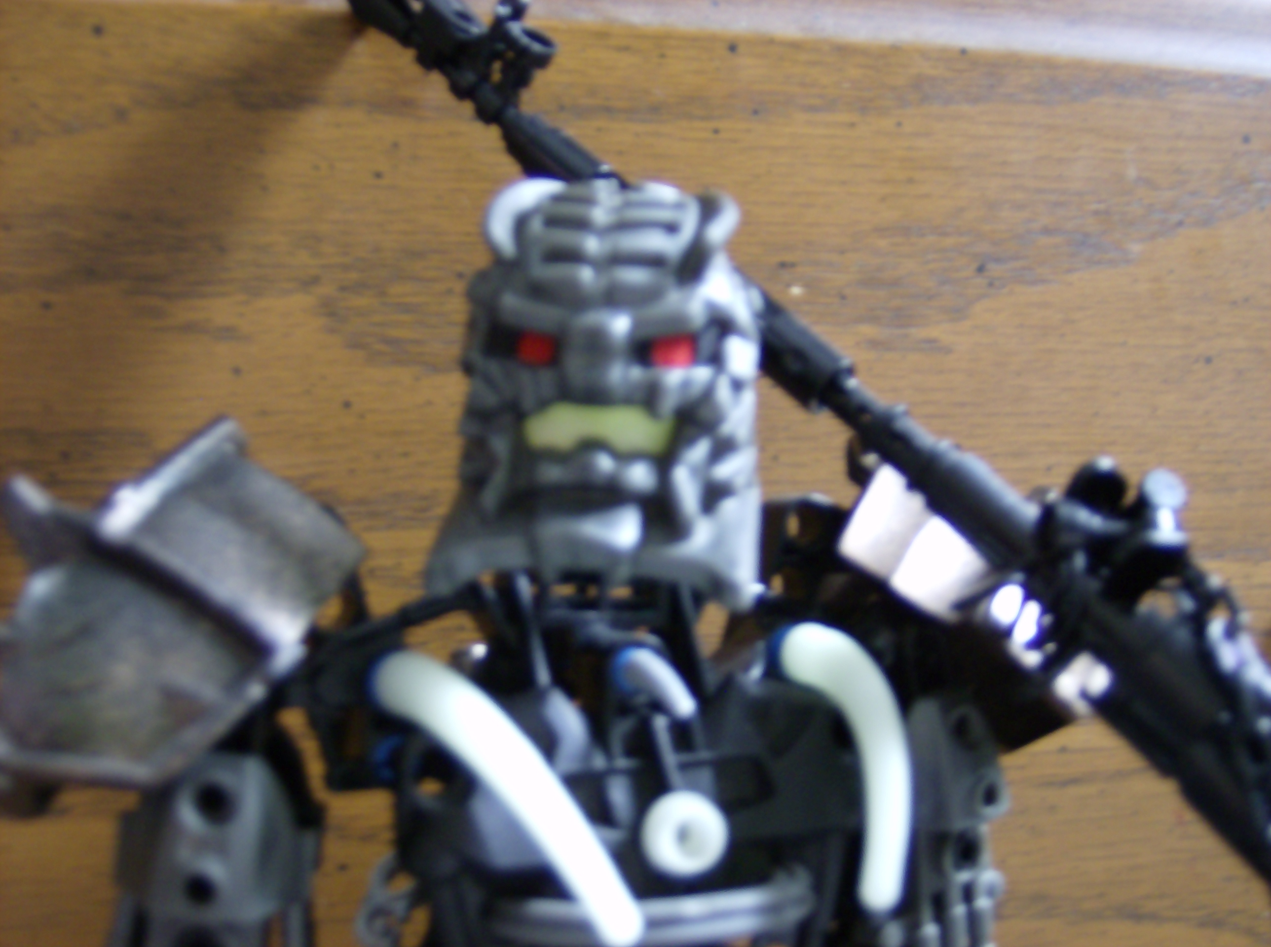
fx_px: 1685
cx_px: 636
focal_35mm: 46
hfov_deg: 41.3
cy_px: 474
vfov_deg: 31.4
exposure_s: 1/1.66
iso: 200
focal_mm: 7.7
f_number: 3.1
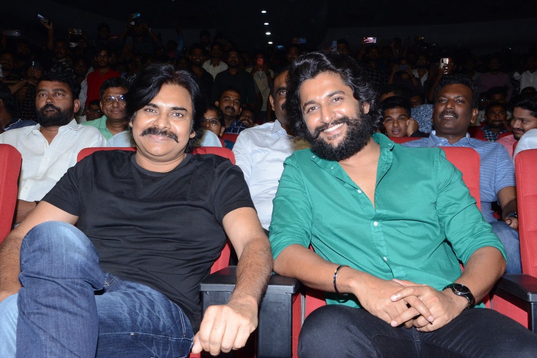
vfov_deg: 33.4
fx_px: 597
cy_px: 180
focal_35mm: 40
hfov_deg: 48.4
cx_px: 265
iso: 1250
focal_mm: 26
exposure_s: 1/125
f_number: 13
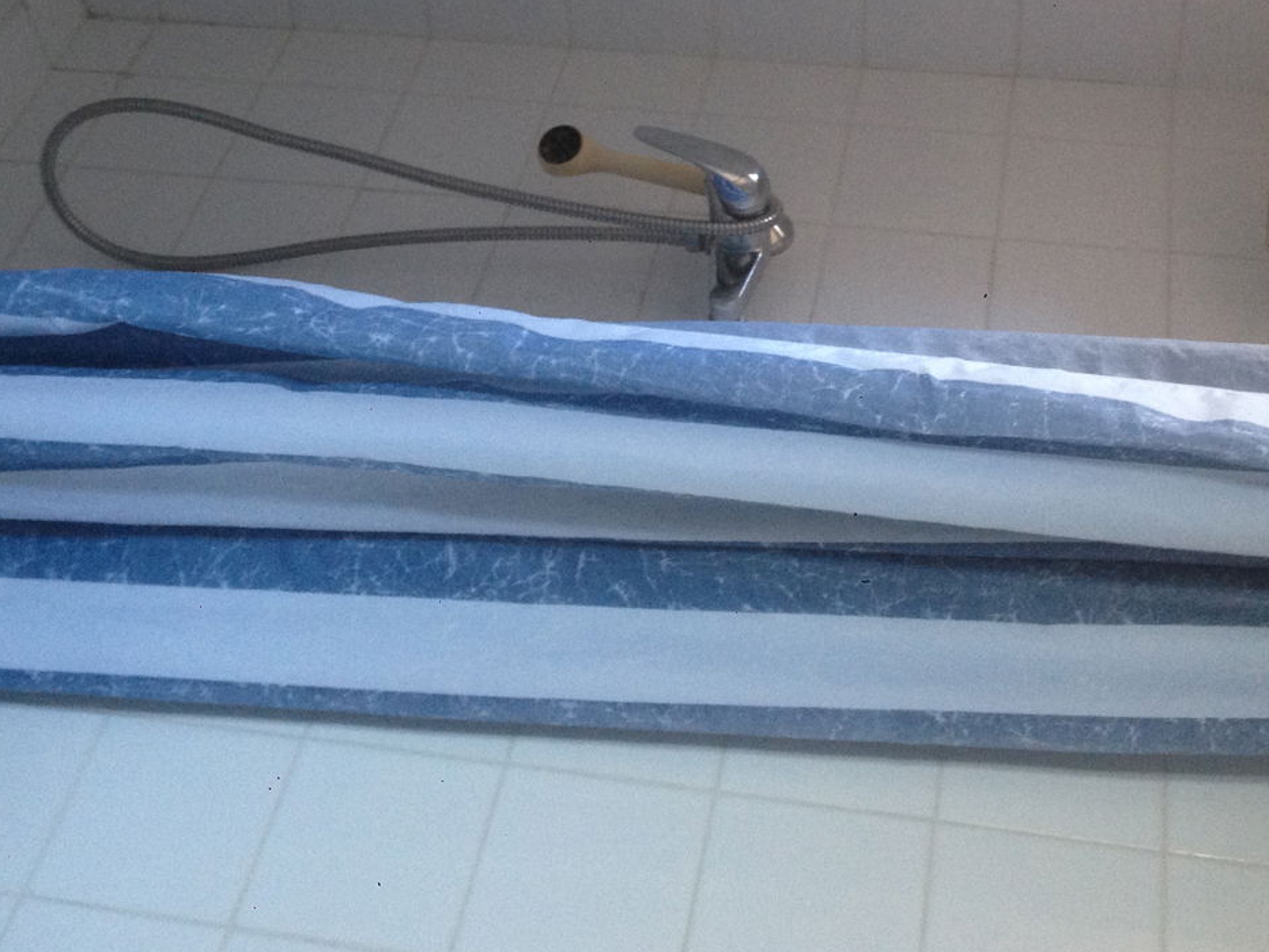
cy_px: 184
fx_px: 2200
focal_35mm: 60
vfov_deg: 24.0
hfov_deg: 32.2
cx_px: 617
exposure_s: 1/20
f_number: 2.4
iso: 125
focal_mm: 4.28
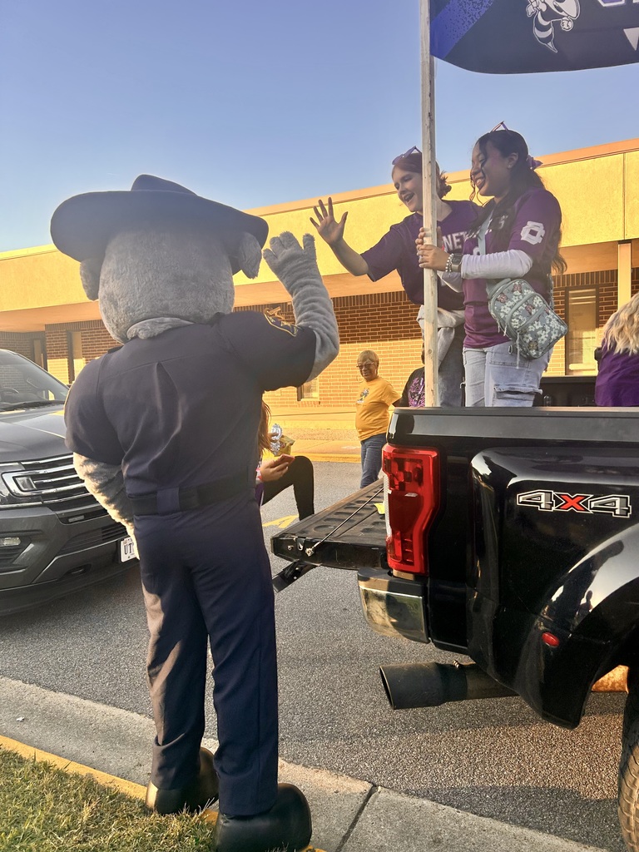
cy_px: 426
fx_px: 640
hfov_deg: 53.1
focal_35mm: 26
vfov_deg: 67.3
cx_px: 320
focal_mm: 5.7
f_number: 1.5
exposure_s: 1/814
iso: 50
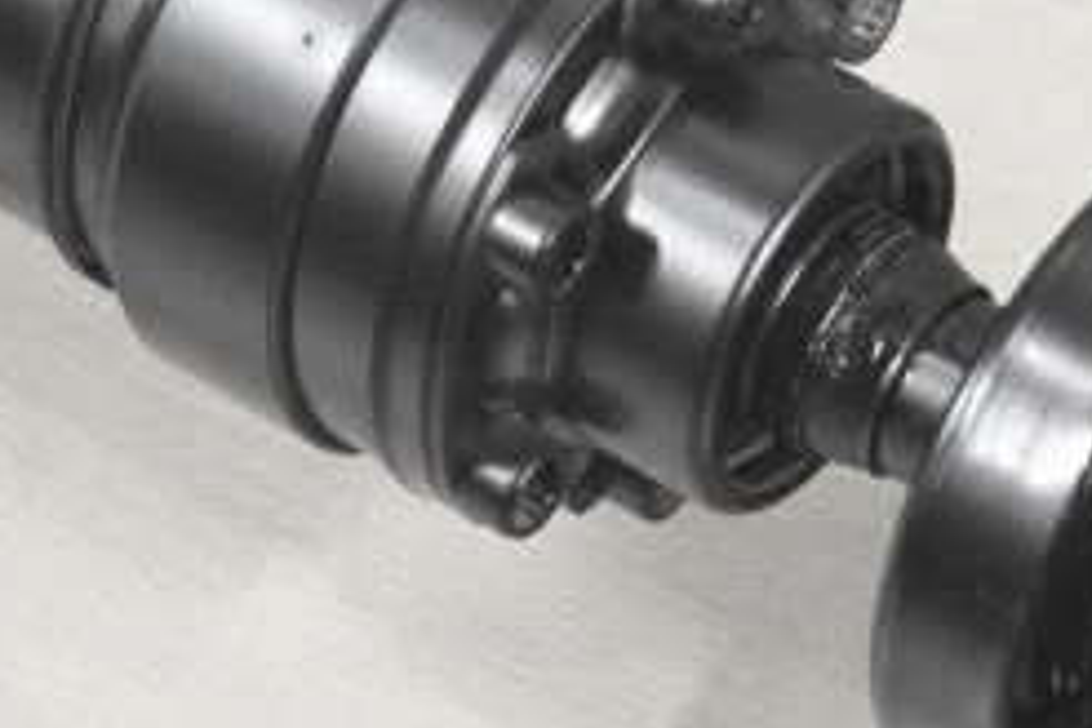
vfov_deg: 7.5
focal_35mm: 182
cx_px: 775
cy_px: 444
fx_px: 5520
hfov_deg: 11.3
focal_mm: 50
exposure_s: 1/15
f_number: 5
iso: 1100
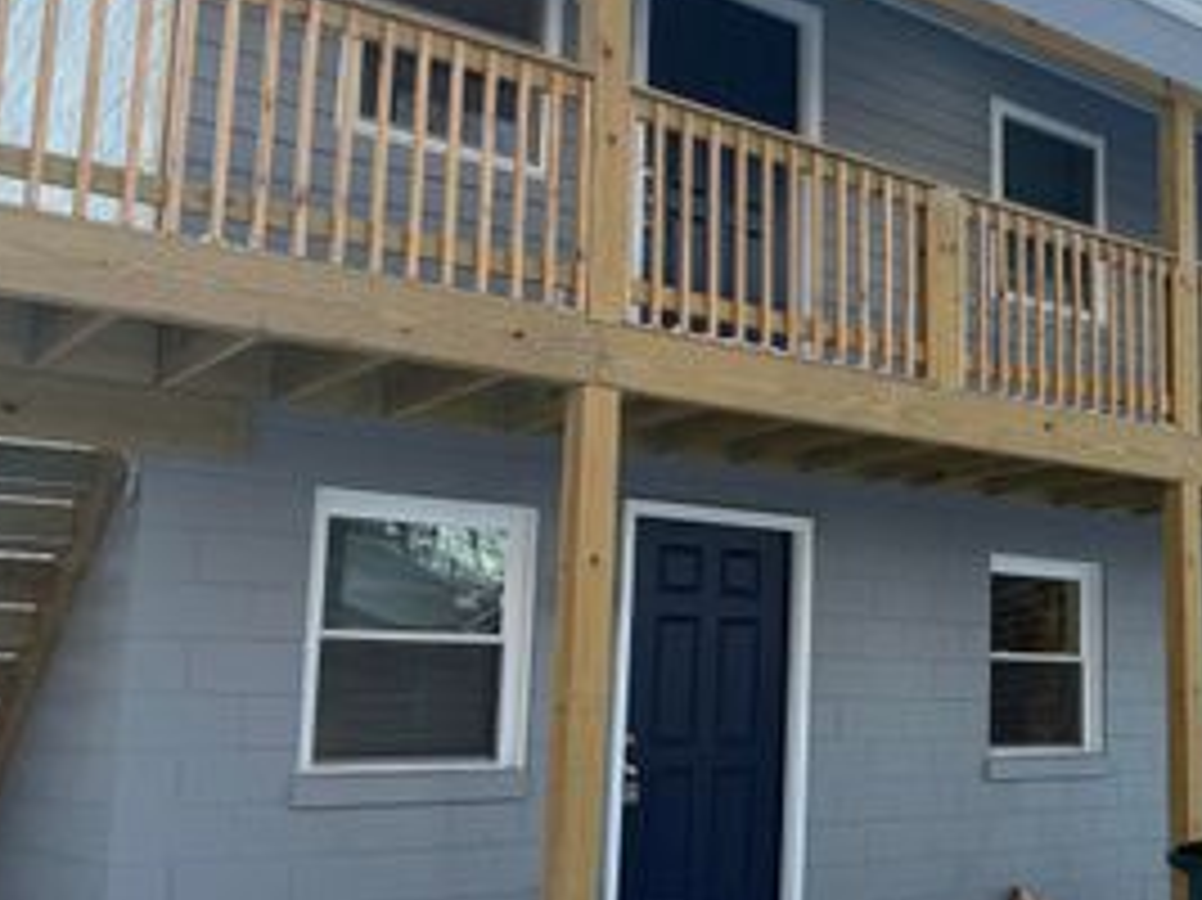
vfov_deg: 32.1
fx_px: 1562
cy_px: 488
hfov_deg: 39.4
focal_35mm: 45
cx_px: 1053
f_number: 1.78
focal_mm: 6.76
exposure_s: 1/580
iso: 100
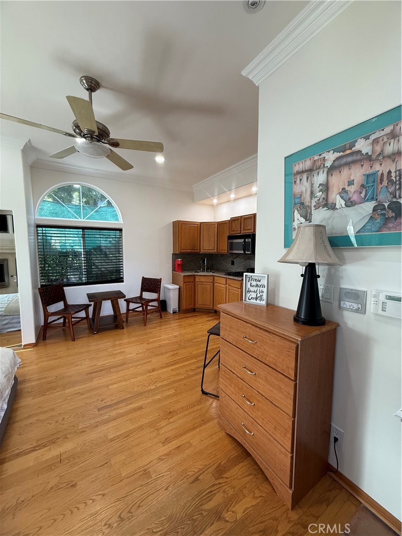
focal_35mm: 14
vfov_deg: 102.1
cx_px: 201
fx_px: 217
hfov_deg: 85.7
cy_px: 268
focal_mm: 2.22
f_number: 2.2
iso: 160
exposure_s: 1/120
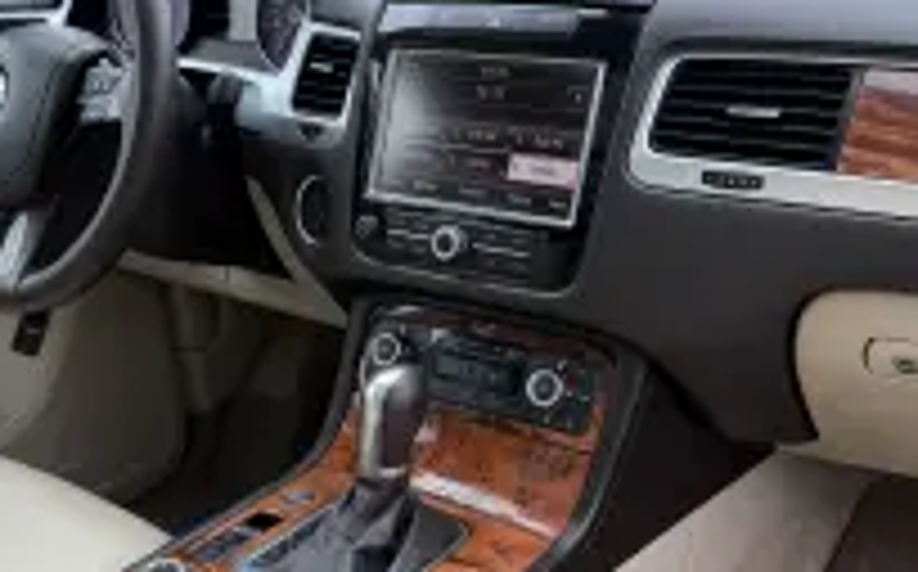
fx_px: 1125
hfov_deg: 44.4
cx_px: 441
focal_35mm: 45
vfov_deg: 28.2
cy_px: 405
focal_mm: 6.76
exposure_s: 1/330
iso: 80
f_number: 1.78
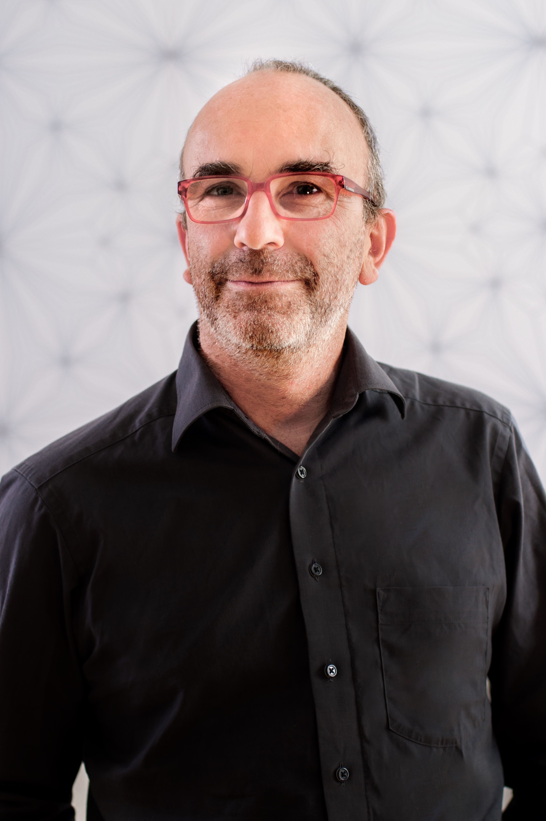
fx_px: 1139
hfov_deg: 27.0
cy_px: 410
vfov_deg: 39.6
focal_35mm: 50
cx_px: 273
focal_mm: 50
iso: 640
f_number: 2.2
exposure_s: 1/80
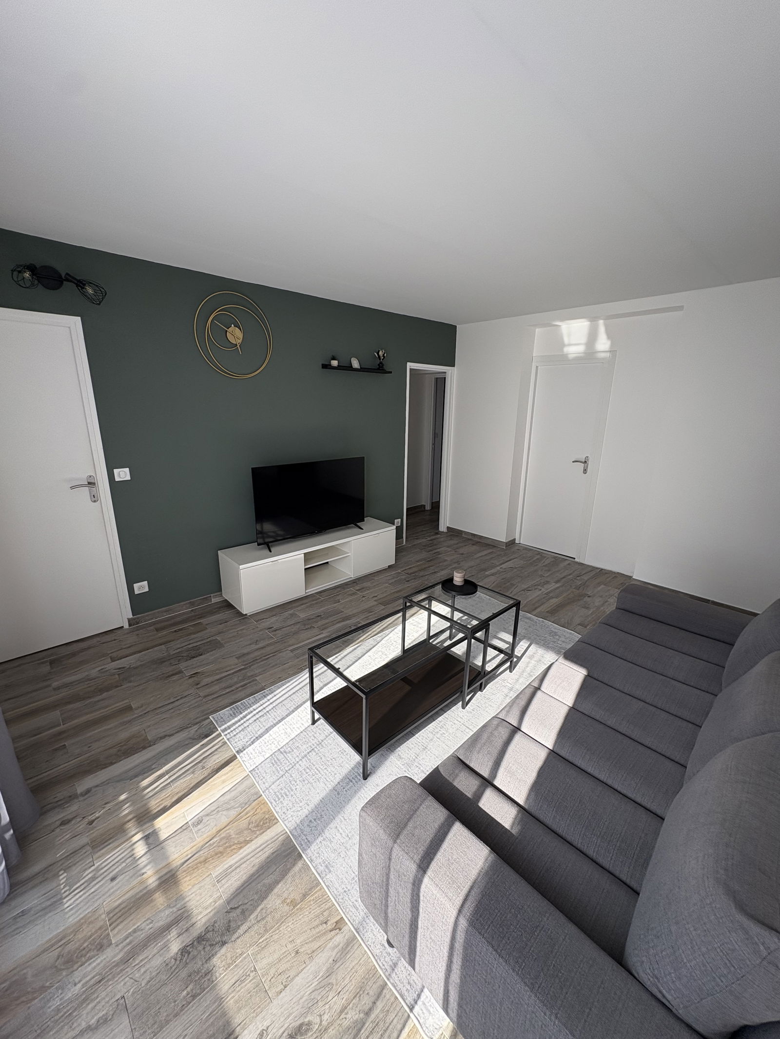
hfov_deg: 85.7
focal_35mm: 14
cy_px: 520
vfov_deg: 102.1
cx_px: 390
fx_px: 421
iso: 64
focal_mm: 2.22
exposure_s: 1/286
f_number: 2.2
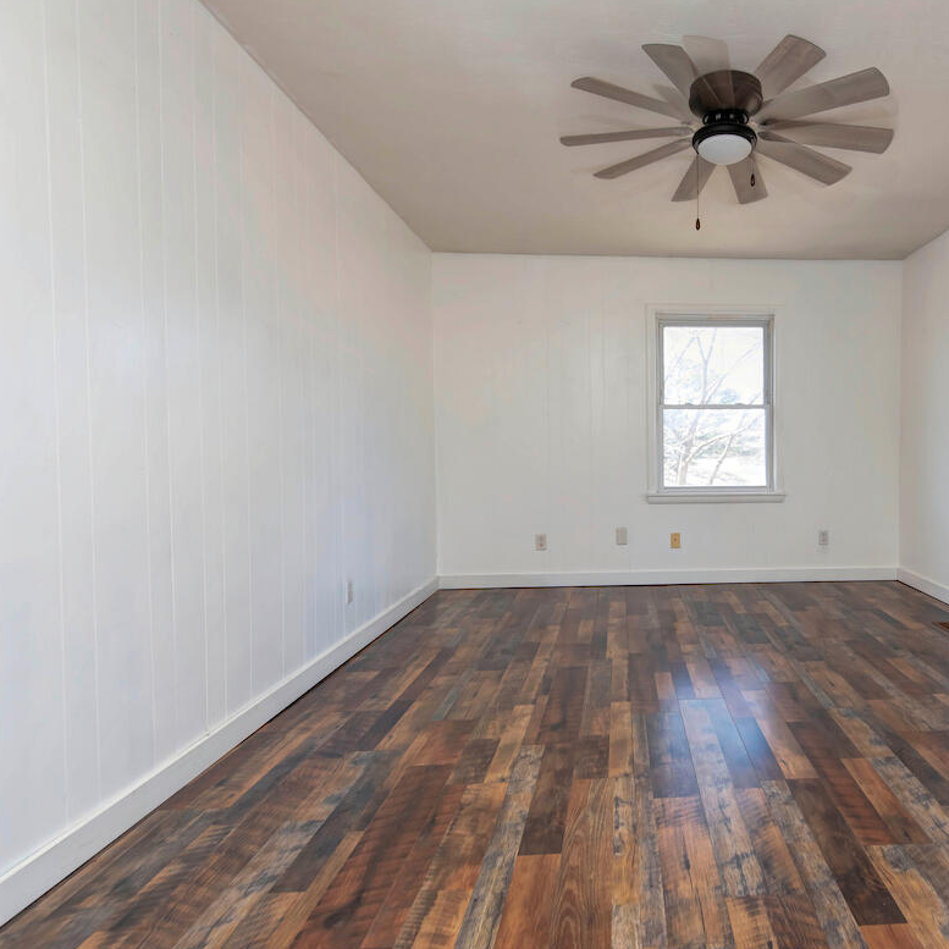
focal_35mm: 21
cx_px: 688
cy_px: 466
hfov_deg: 68.4
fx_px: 651
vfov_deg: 72.1
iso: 320
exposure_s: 1/50
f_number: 6.3
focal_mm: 16
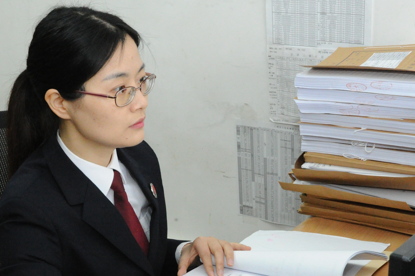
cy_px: 217
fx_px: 933
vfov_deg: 16.7
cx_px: 211
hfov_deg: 25.1
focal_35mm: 81
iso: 12800
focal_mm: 44
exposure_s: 1/60
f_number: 14
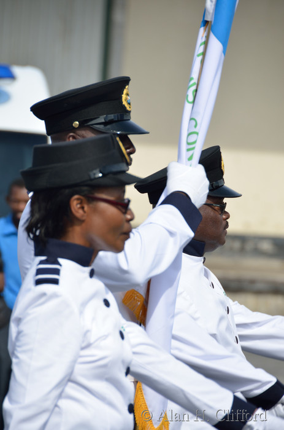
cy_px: 215
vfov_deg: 6.9
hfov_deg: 4.6
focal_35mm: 300
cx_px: 142
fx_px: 3569
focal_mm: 200
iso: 100
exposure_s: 1/500
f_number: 5.6
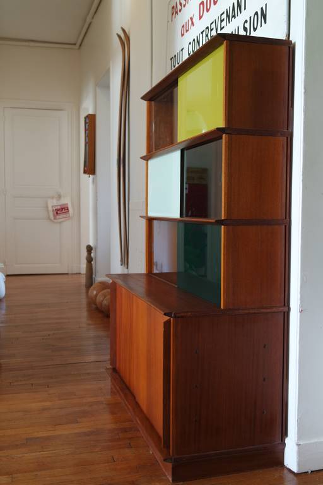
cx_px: 162
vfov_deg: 48.5
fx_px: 538
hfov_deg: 33.4
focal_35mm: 40
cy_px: 242
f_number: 4
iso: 400
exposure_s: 1/50
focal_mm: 26
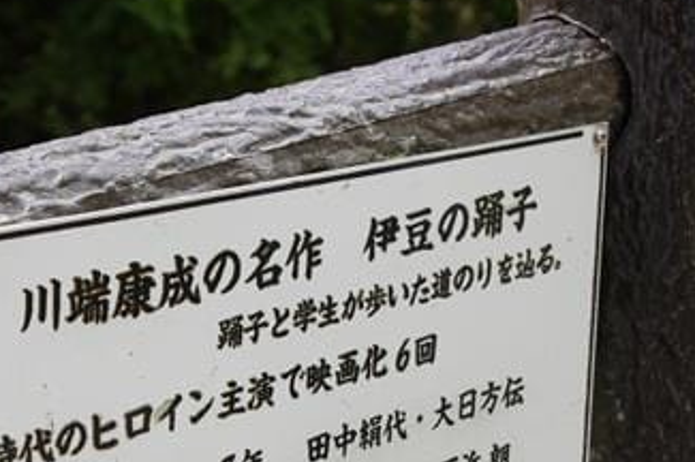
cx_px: 184
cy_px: 503
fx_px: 2044
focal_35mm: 106
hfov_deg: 19.2
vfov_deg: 12.7
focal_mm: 29
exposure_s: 1/200
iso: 500
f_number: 5
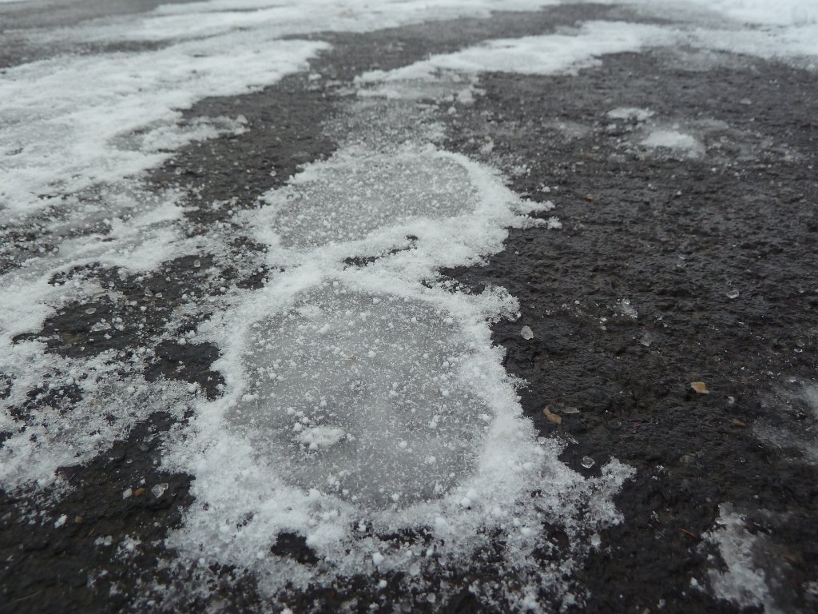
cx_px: 409
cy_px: 307
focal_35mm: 25
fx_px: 591
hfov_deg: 69.4
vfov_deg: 54.9
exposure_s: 1/50
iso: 80
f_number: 3.3
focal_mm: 4.1
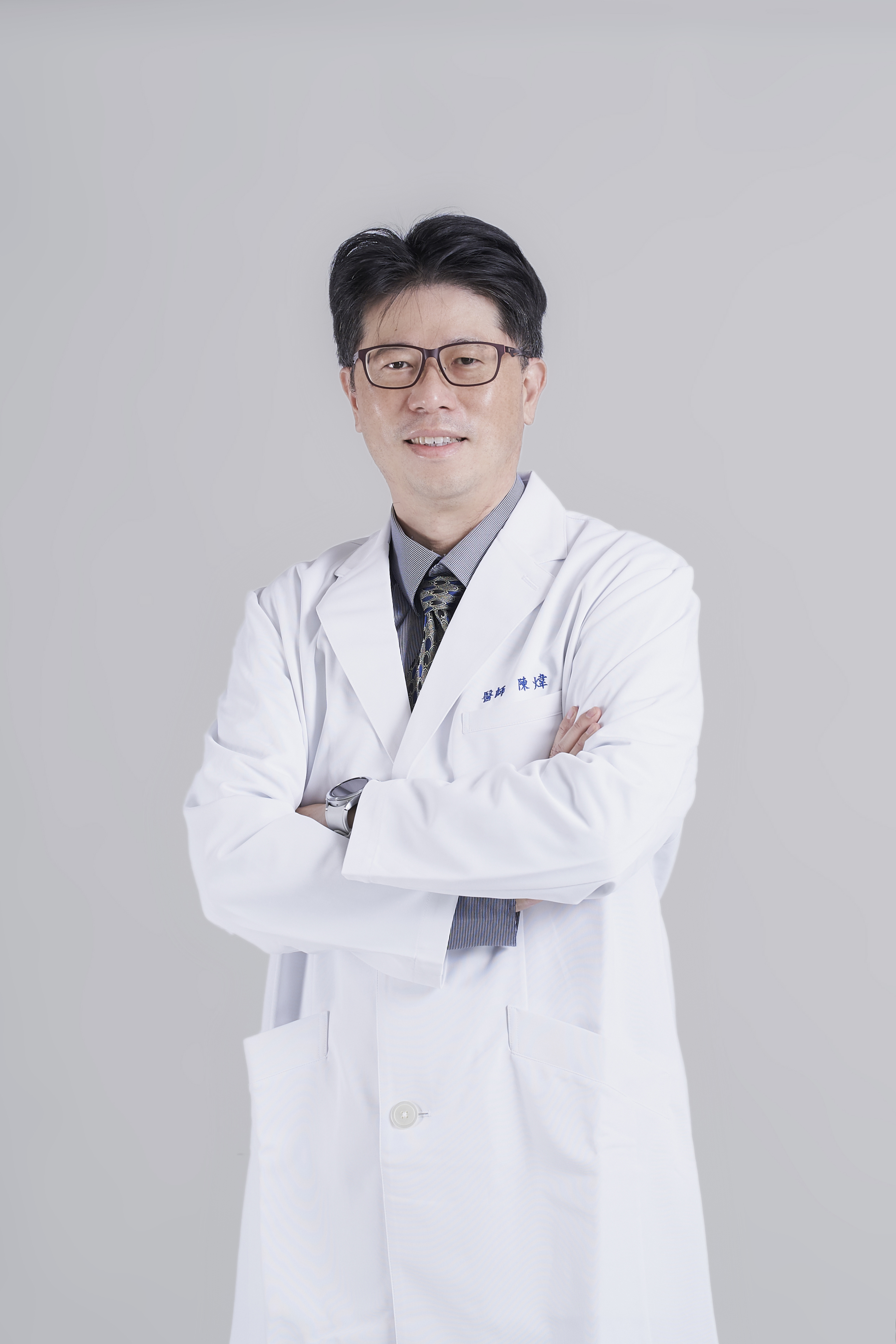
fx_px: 4181
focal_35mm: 112
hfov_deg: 12.2
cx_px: 448
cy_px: 672
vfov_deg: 18.3
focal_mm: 75
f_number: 8
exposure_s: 1/100
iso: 200
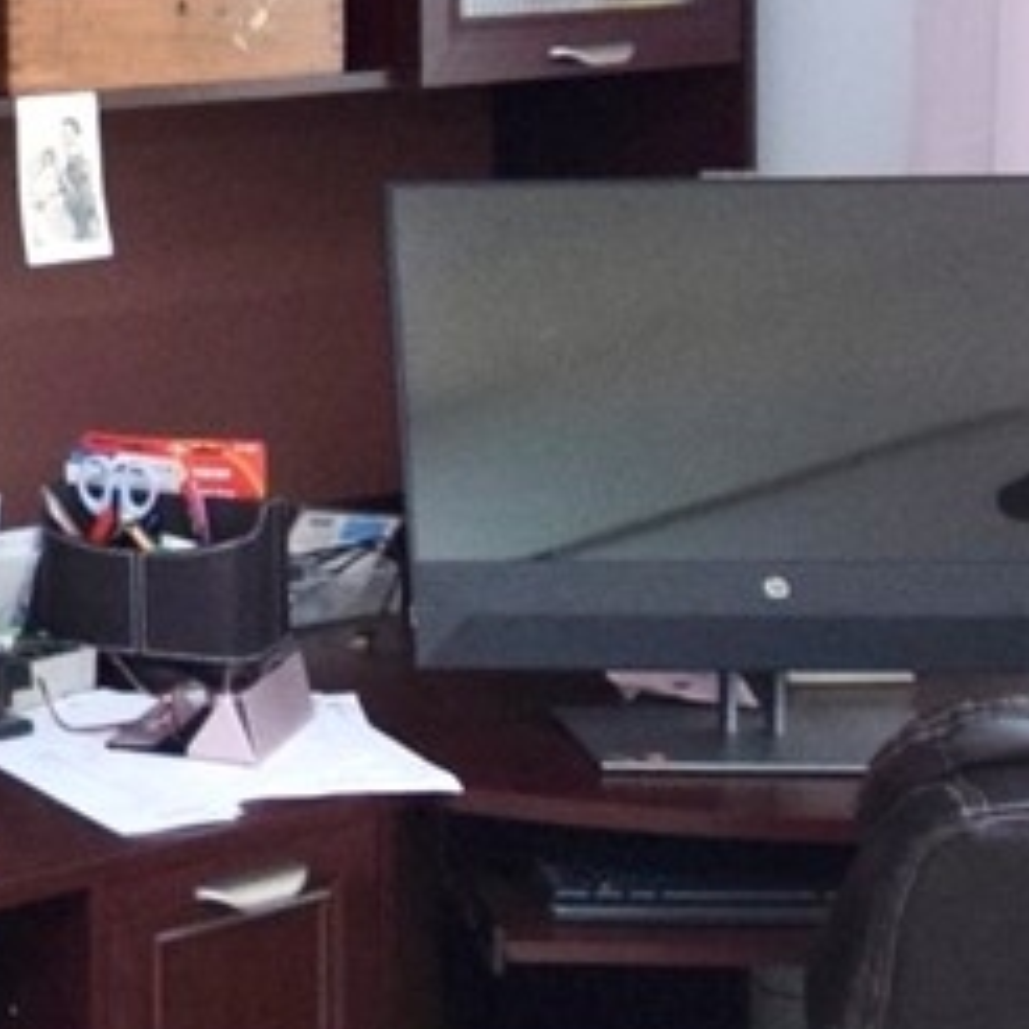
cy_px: 46
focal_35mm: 88
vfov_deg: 19.3
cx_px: -535
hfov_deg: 17.6
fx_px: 2960
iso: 1800
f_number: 4
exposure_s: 1/60
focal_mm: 10
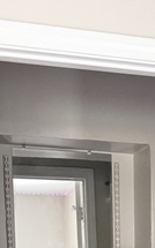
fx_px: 616
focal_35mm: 91
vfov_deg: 19.8
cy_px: 371
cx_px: 183
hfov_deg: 13.9
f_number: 1.78
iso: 400
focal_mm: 6.76
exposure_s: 1/60
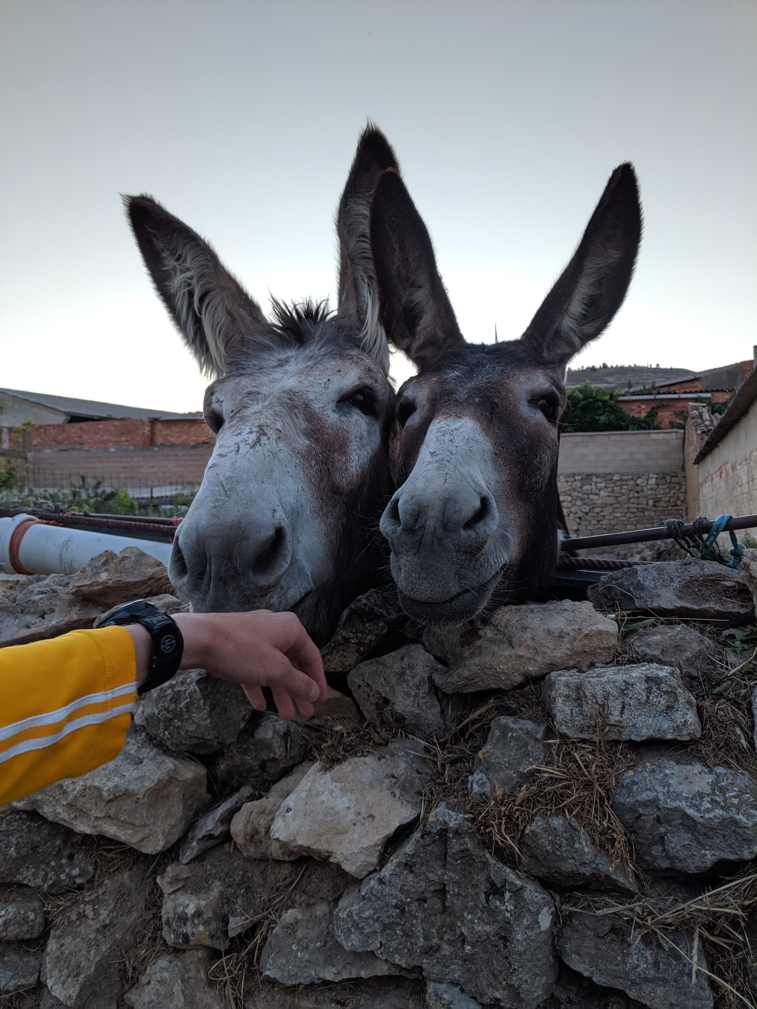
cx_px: 378
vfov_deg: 65.3
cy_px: 504
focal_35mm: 27
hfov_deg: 51.4
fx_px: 787
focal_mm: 4.44
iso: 57
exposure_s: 1/125
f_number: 1.8
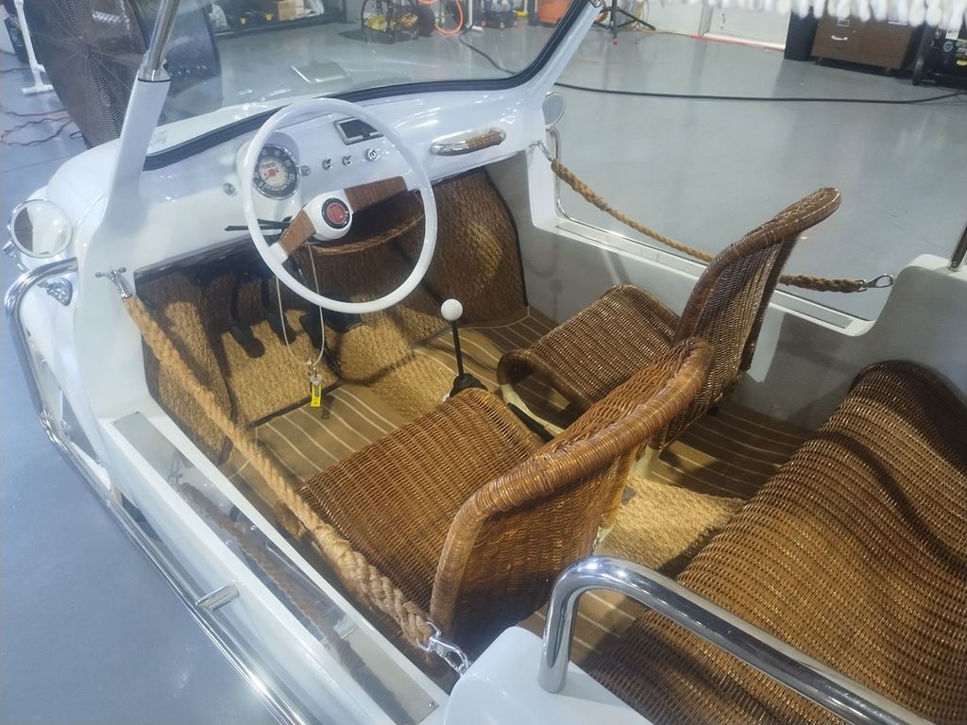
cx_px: 484
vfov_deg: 54.9
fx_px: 698
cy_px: 362
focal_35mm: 25
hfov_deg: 69.4
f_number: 1.7
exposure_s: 1/40
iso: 163
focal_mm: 4.71
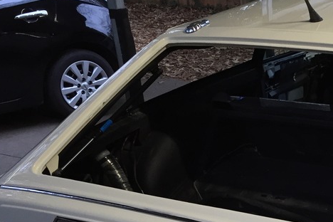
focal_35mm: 66
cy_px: 230
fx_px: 610
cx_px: 320
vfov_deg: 19.9
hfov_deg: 28.9
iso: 160
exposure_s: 1/30
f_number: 2.2
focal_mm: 4.15
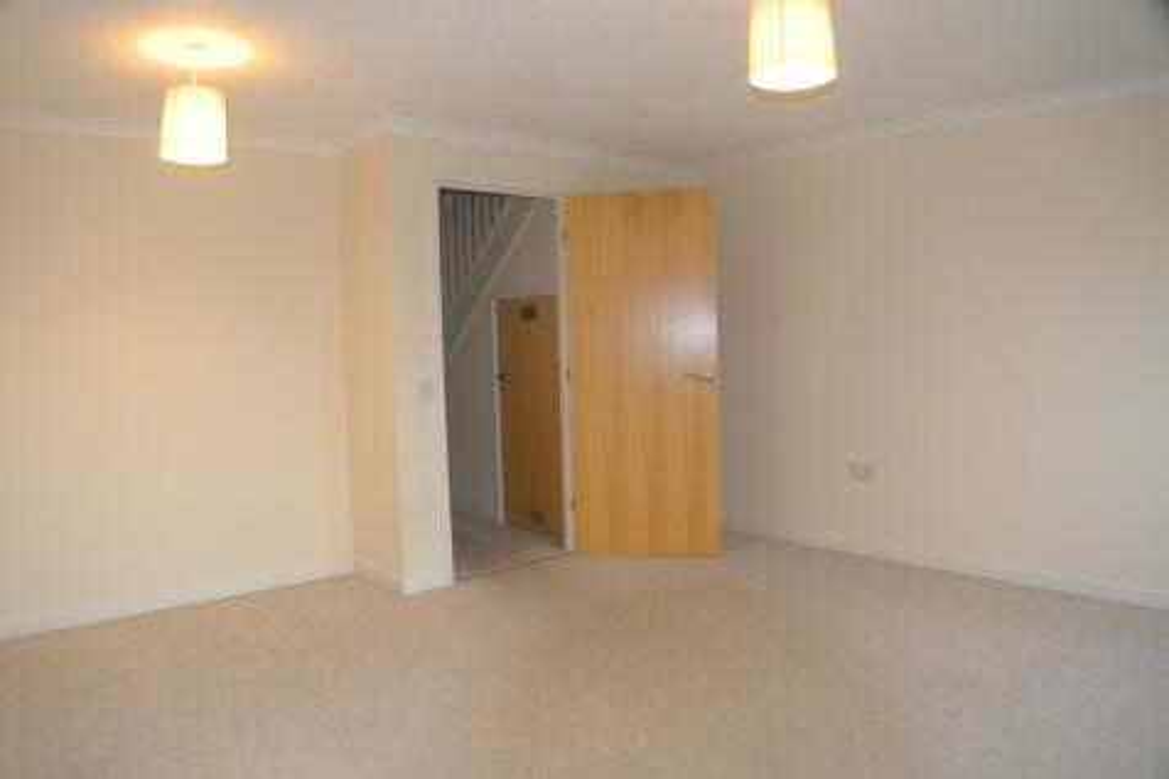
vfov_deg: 41.1
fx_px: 1039
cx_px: 584
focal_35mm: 32
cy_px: 390
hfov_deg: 58.7
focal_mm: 12.2
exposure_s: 1/60
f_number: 3.8
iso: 900
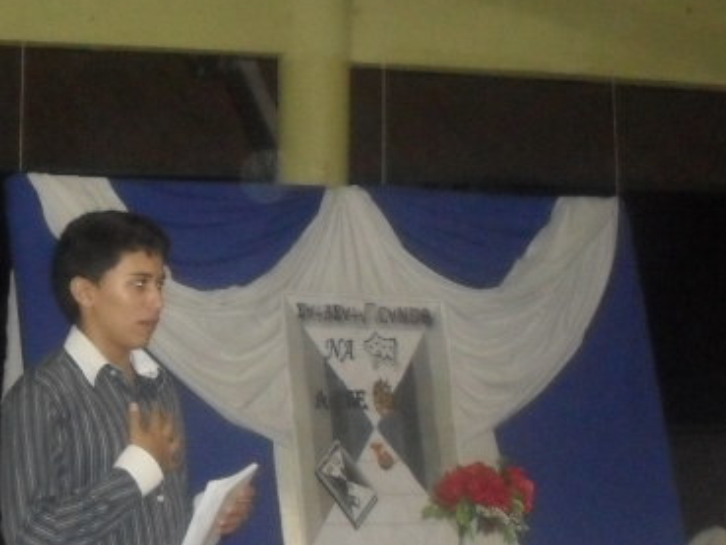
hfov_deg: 20.2
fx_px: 2035
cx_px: 268
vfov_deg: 15.0
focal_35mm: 97
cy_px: 527
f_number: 3.2
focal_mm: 6.3
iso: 400
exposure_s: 1/45
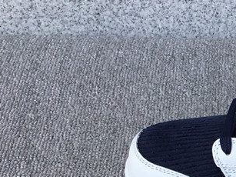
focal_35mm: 91
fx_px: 620
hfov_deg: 19.5
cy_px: 222
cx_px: 324
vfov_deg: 15.5
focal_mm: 3.3
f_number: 2.4
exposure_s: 1/326
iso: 25
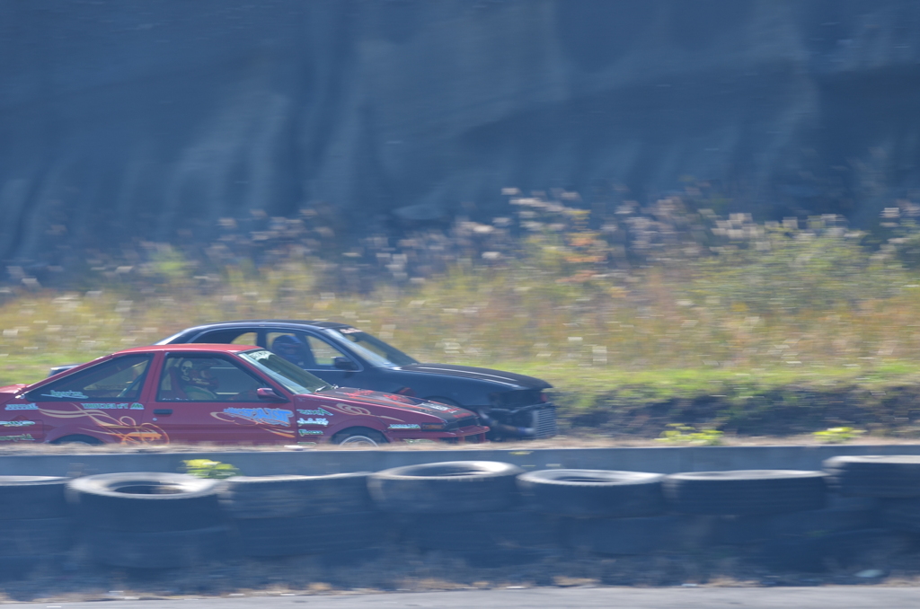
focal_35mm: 262
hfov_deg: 7.9
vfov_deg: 5.2
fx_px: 6694
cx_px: 460
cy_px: 304
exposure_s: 1/200
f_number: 8
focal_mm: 175
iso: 100
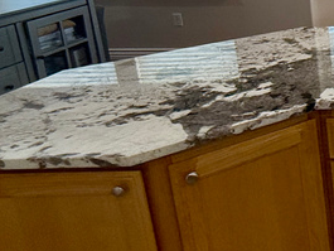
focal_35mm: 54
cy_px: 26
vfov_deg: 26.2
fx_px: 521
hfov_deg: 24.4
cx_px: 541
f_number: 2.2
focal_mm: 2.22
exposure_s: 1/120
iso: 100
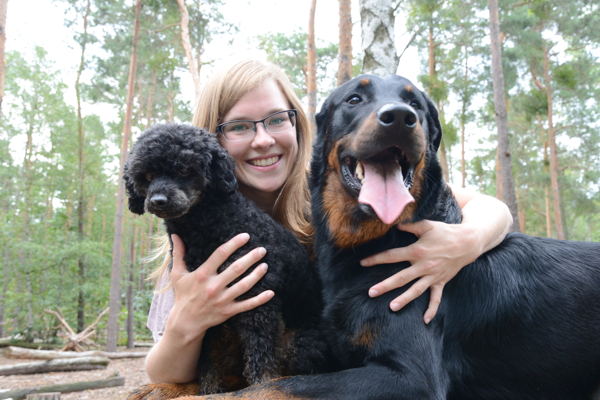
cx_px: 300
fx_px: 633
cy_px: 200
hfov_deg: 50.7
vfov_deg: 35.1
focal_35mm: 38
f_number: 8
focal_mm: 38
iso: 1000
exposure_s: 1/125
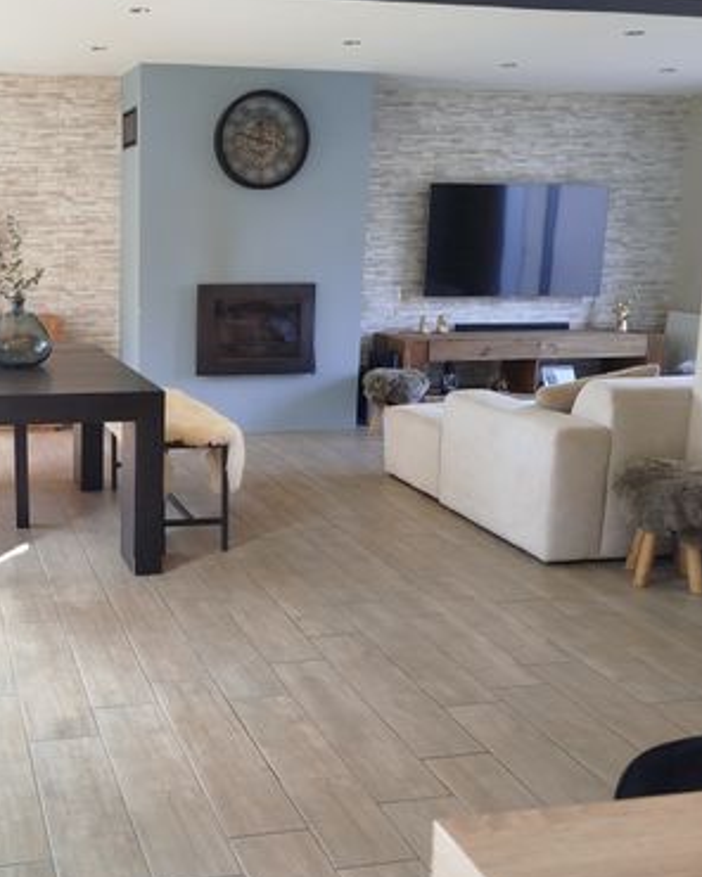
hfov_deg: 37.5
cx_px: 123
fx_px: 987
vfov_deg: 47.8
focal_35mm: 38
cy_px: 382
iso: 80
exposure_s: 1/33
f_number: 1.7
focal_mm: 5.31
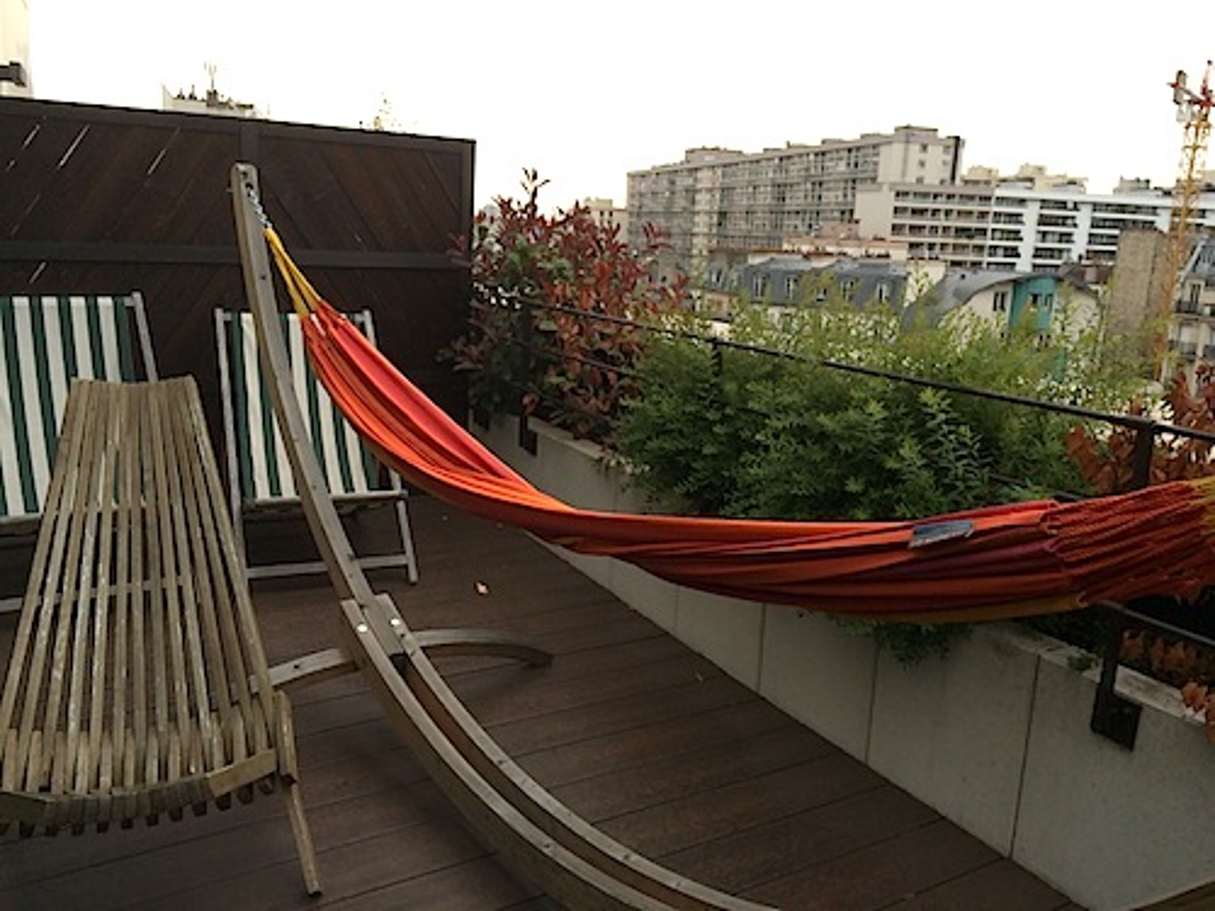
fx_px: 1018
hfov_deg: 61.7
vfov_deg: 48.2
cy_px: 456
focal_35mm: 29
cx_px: 608
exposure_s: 1/243
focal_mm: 4.15
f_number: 2.2
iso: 32
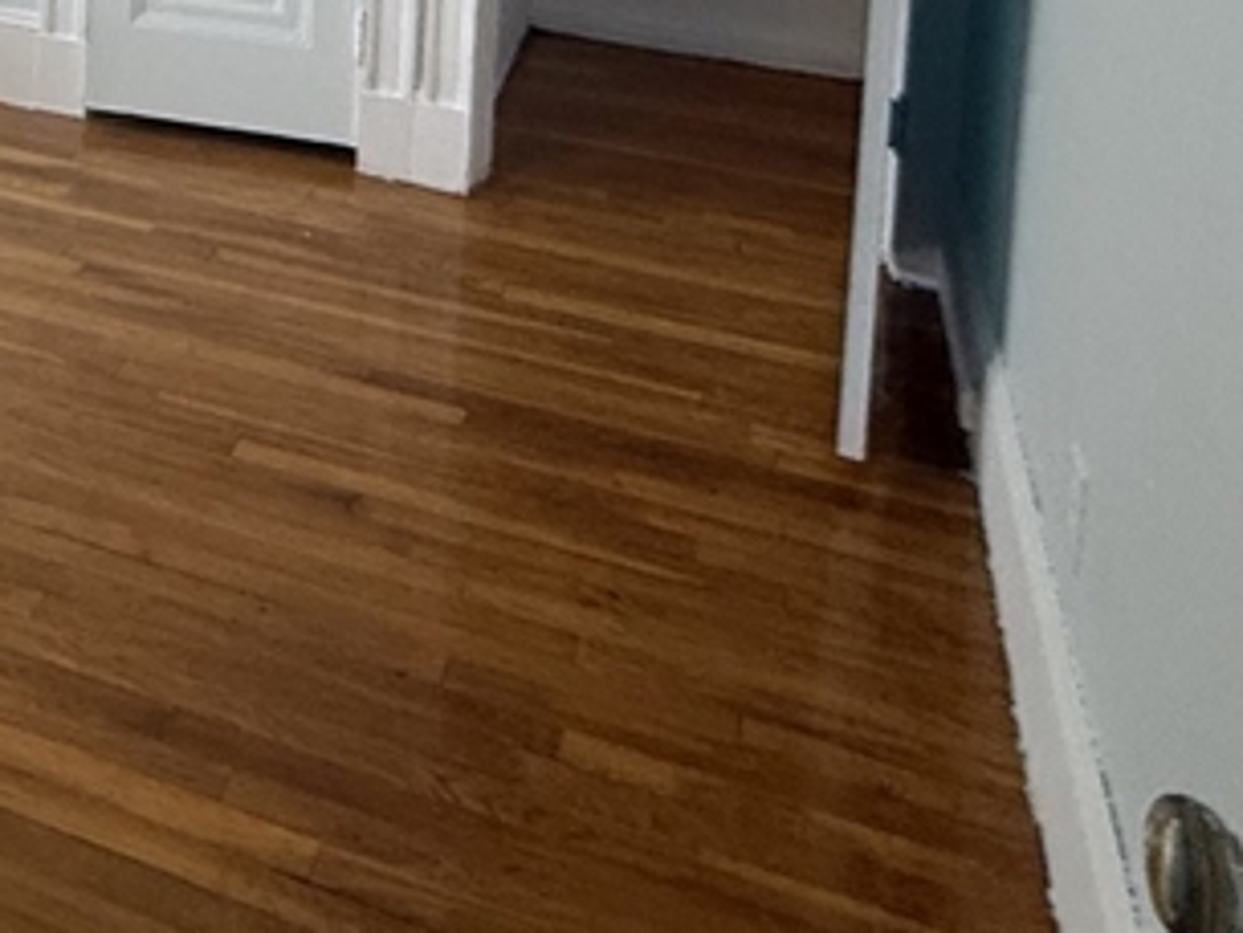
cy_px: -411
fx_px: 1688
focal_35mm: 47
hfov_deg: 36.9
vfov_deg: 24.8
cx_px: 49
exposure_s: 1/120
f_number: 2.2
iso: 320
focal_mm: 2.22
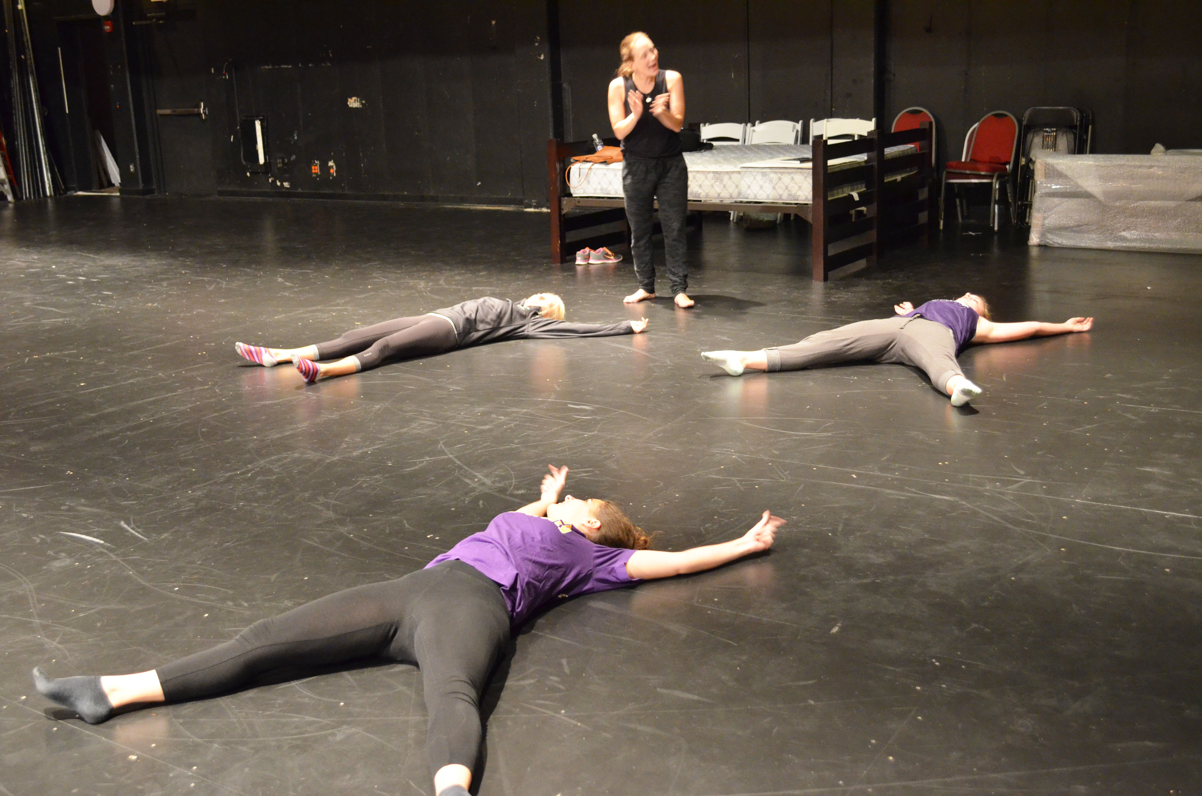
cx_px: 601
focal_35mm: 39
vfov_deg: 34.1
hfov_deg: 49.6
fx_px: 1299
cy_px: 398
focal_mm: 26
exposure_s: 1/20
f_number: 4.2
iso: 3200
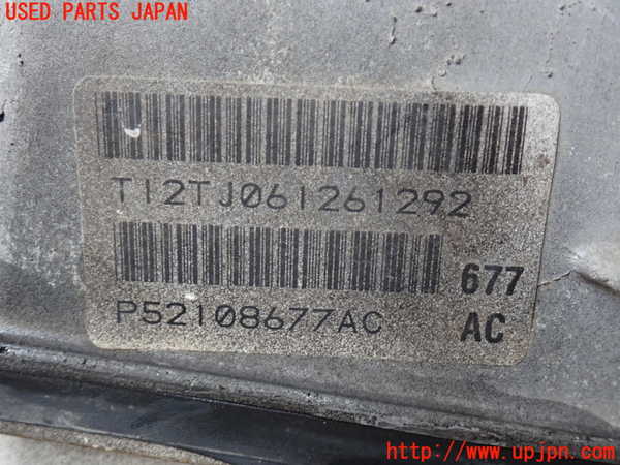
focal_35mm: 36
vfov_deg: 39.7
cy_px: 232
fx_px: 645
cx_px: 310
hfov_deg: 51.4
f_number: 2.5
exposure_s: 1/40
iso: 320
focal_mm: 6.37
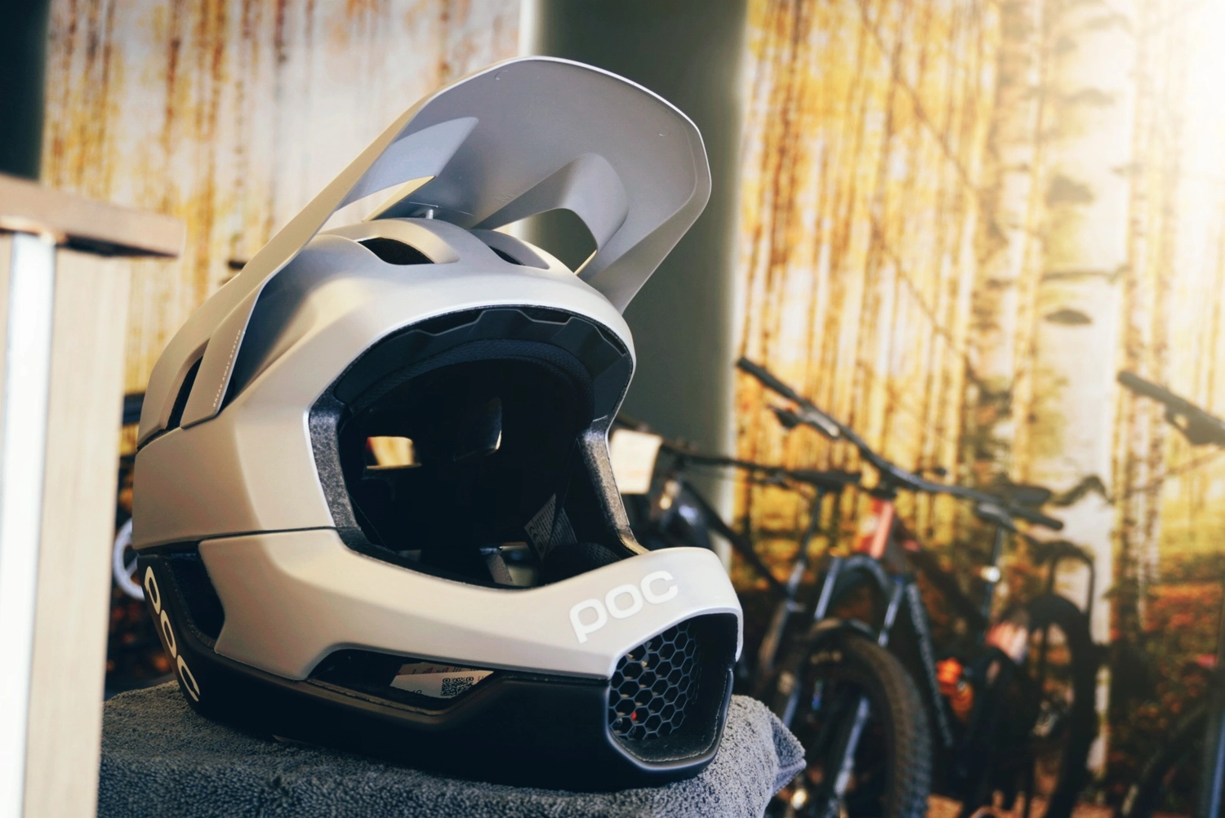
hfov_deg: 46.4
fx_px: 1430
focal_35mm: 42
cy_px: 409
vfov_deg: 31.9
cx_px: 612
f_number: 4.5
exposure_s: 1/25
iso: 200
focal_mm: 28
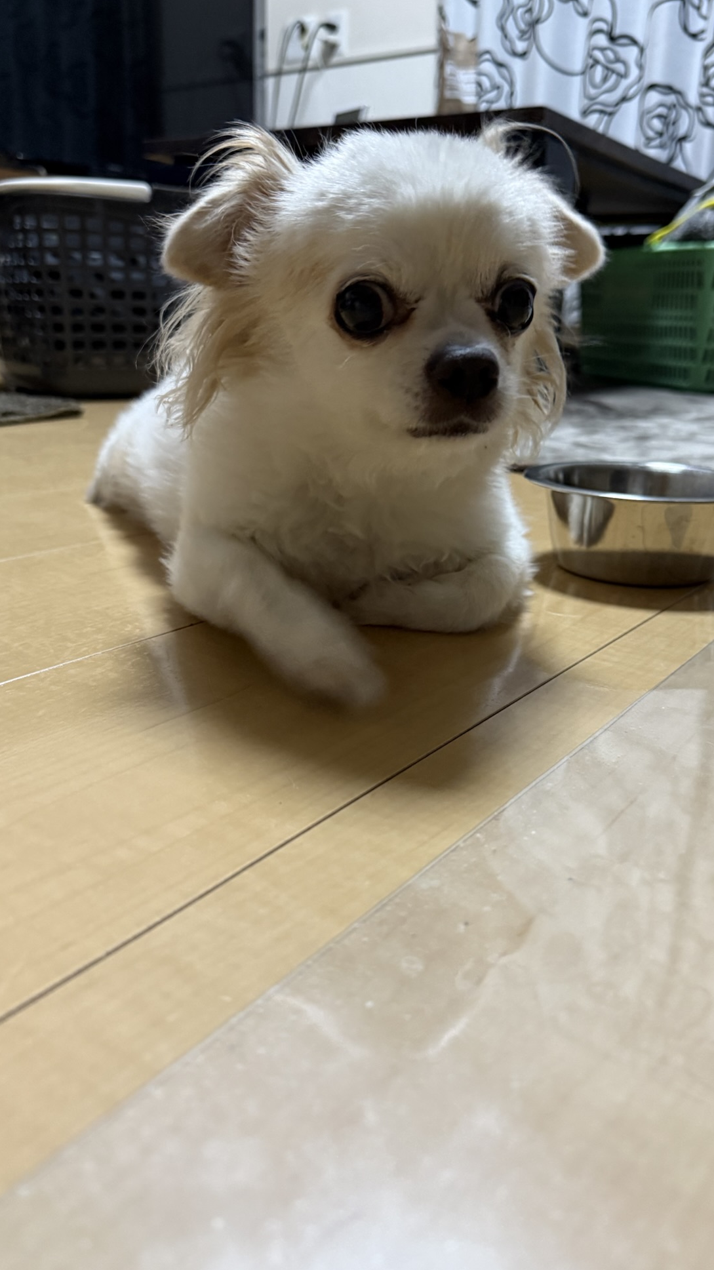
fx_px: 909
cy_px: 628
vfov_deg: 69.9
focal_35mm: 27
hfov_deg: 42.9
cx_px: 374
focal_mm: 6.76
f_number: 1.78
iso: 500
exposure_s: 1/60
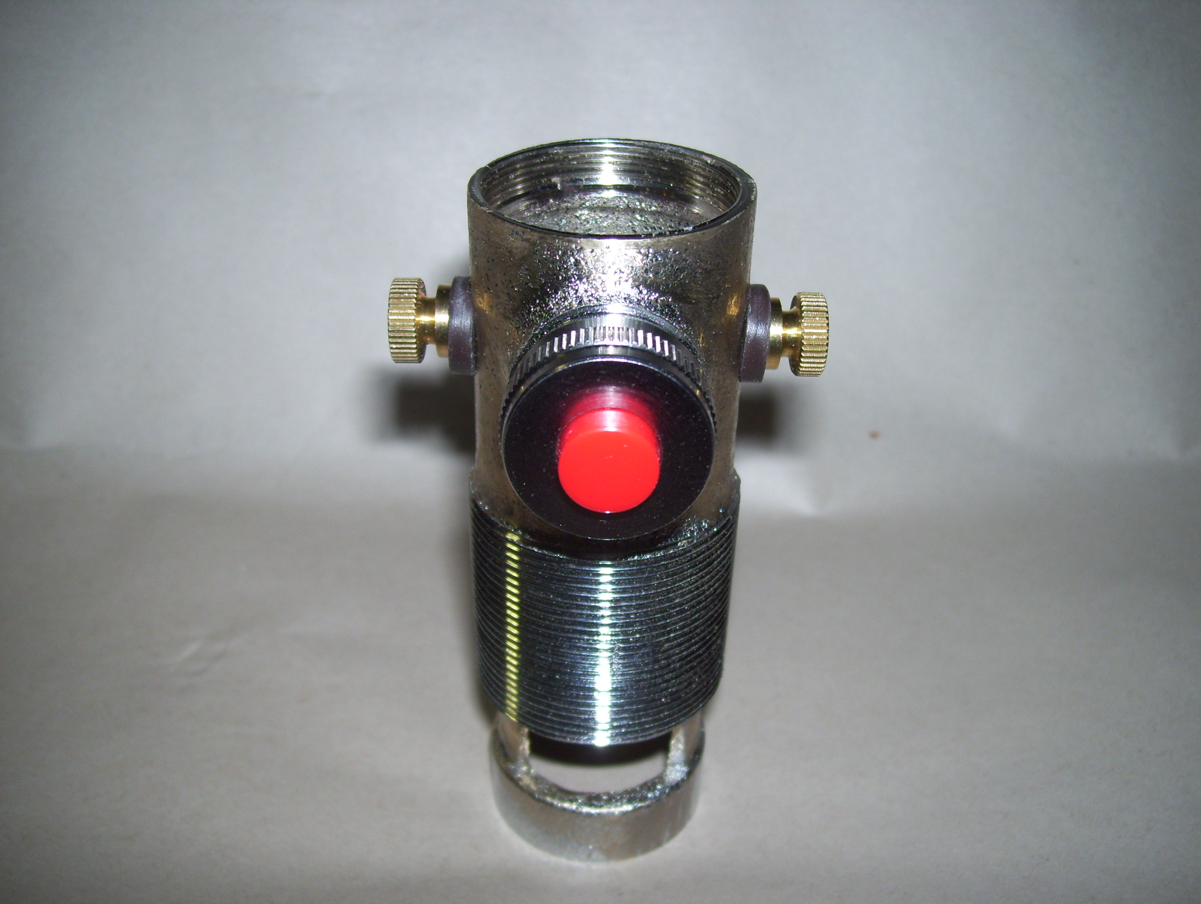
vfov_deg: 39.7
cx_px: 600
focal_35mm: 36
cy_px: 452
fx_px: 1251
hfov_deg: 51.3
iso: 80
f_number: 2.7
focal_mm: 6
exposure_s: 1/60
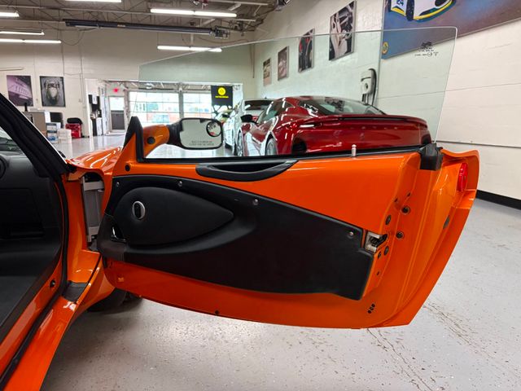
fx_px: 391
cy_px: 196
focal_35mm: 26
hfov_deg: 67.3
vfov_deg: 53.1
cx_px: 260
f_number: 1.6
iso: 320
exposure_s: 1/60
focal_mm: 5.96
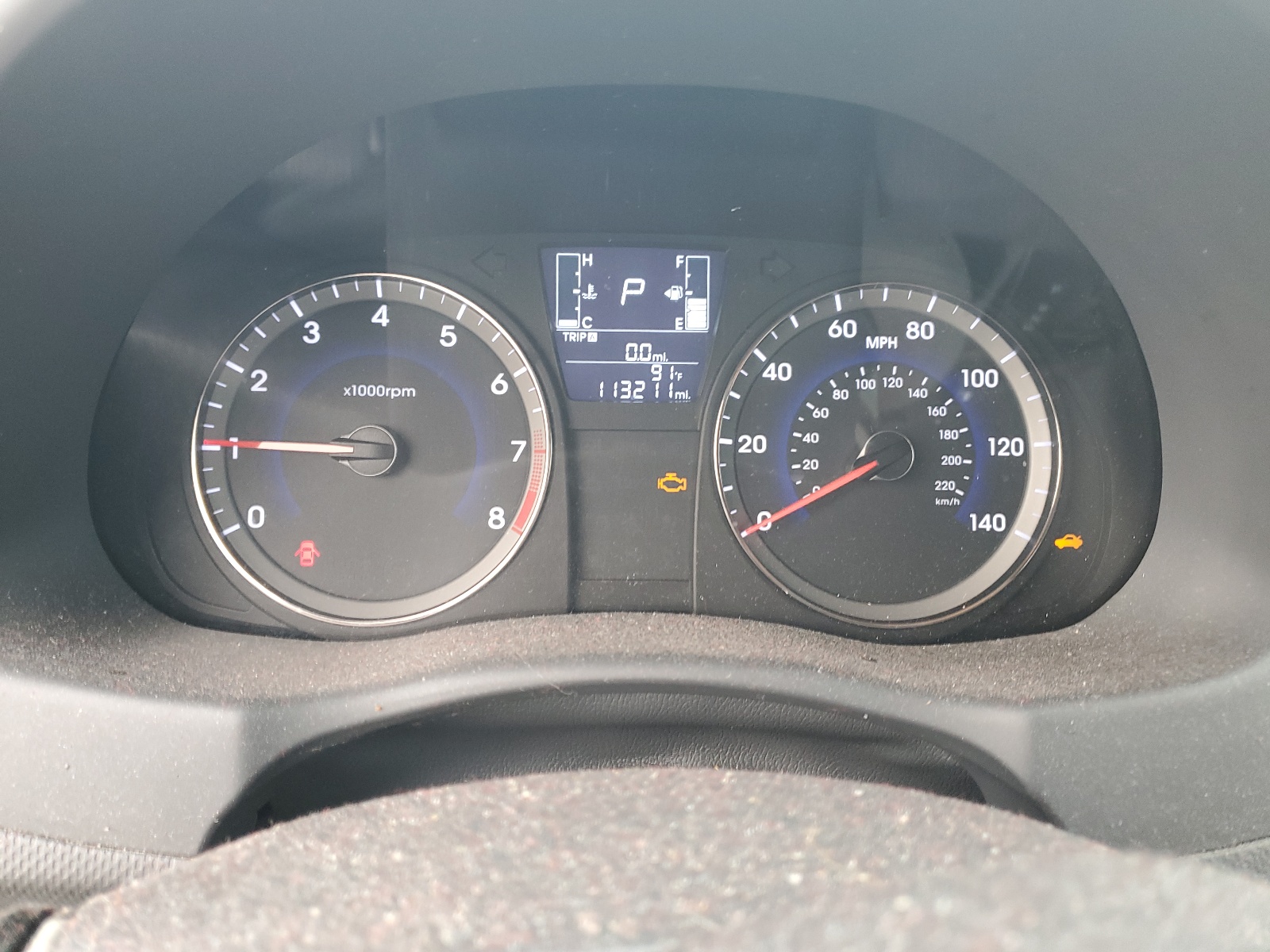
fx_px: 954
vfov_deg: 53.1
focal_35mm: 26
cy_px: 476
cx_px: 635
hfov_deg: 67.3
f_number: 1.5
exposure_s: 1/60.2
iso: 90
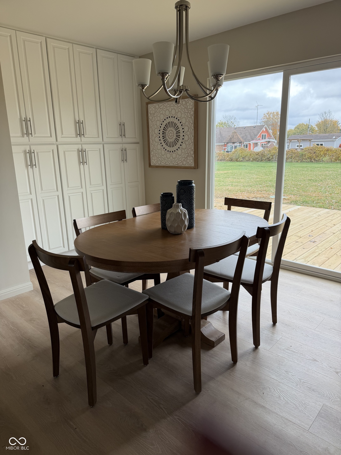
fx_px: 315
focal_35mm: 24
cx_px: 170
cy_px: 228
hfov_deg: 56.8
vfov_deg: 71.6
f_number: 1.78
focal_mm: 6.76
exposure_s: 1/176
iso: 64
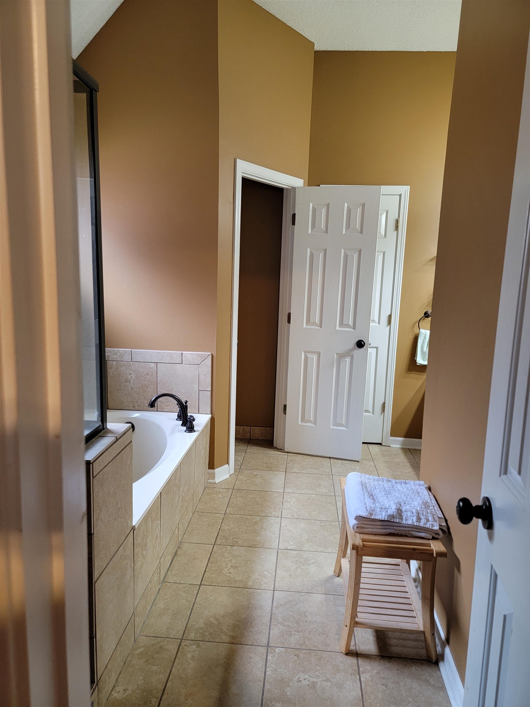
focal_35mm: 24
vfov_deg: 71.6
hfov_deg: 56.8
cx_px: 265
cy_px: 354
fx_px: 490
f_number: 1.8
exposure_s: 1/40
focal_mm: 6.7
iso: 250
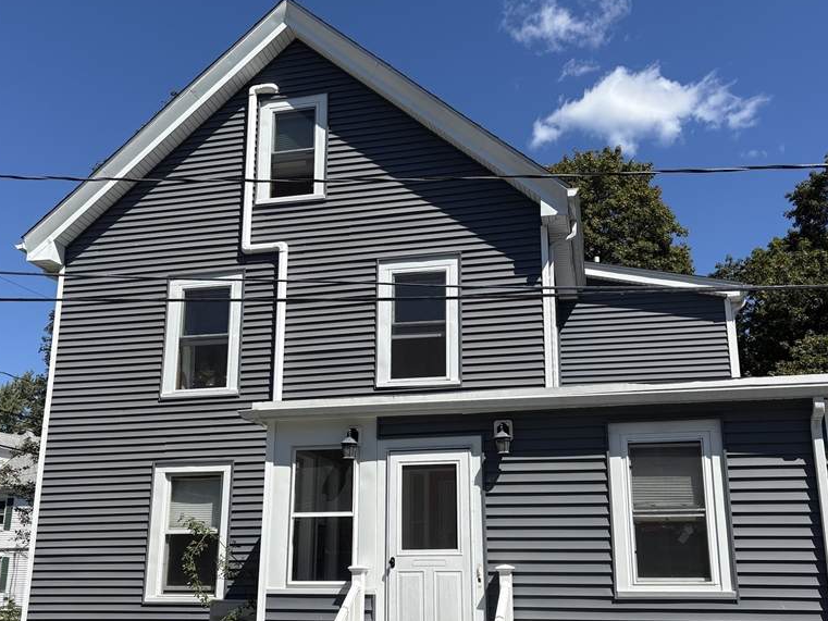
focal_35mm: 35
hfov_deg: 52.6
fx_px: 837
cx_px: 401
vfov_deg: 40.5
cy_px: 372
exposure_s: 1/4065
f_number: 1.6
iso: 50
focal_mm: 5.96
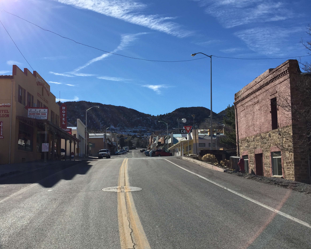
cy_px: 136
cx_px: 126
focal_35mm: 35
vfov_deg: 42.2
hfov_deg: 51.2
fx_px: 322
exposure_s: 1/2326
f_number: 2.2
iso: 32
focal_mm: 4.15
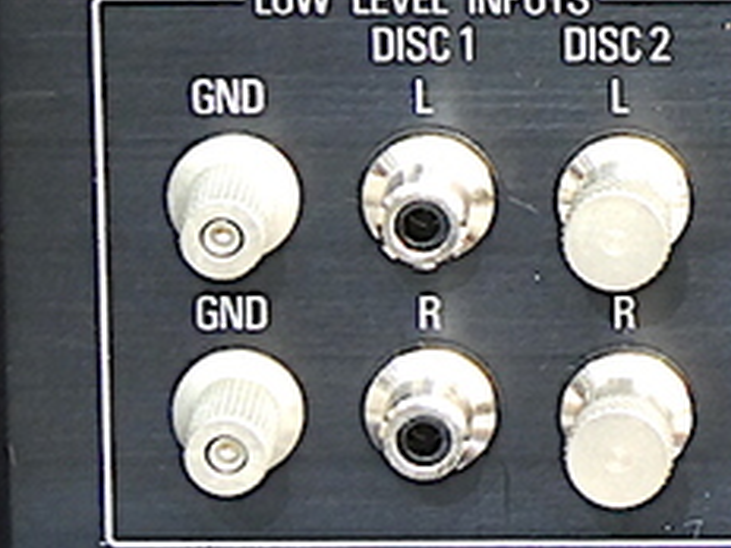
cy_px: 22
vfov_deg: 2.2
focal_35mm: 662
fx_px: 13980
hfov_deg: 3.0
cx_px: 1011
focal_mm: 28.7
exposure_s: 1/3.2
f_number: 5.5
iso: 200
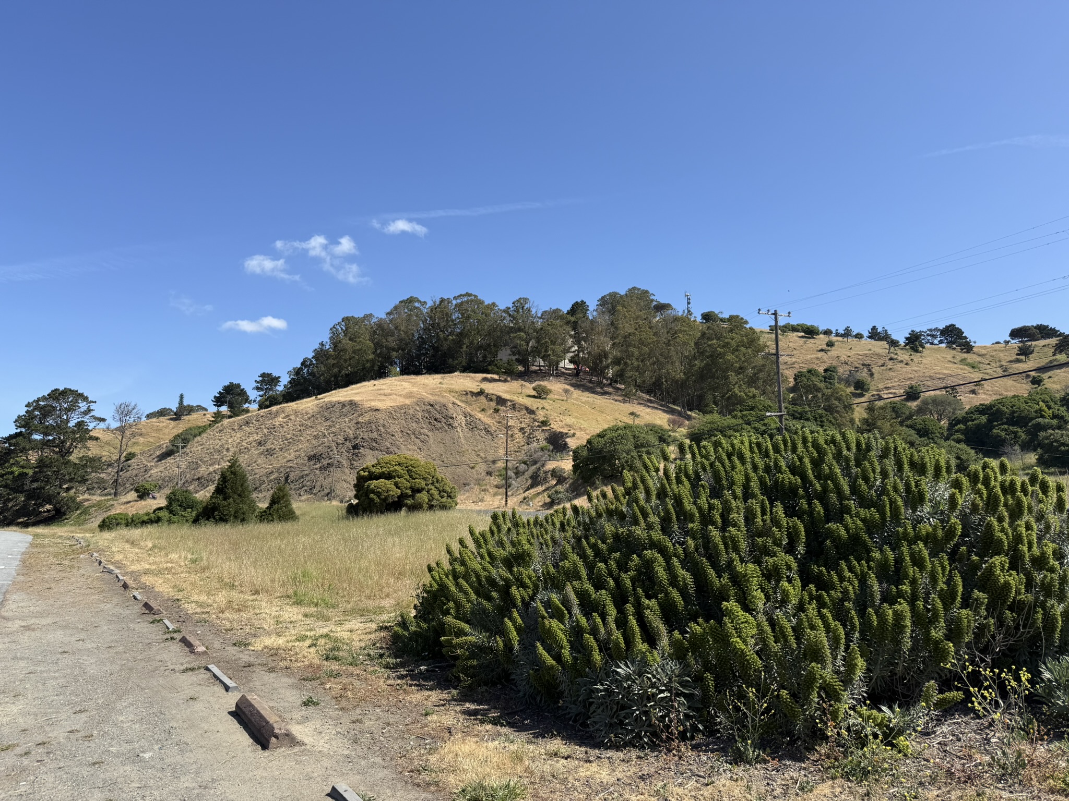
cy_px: 400
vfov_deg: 56.8
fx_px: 741
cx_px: 534
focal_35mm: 24
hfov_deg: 71.6
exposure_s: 1/3759
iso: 80
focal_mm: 6.76
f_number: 1.78
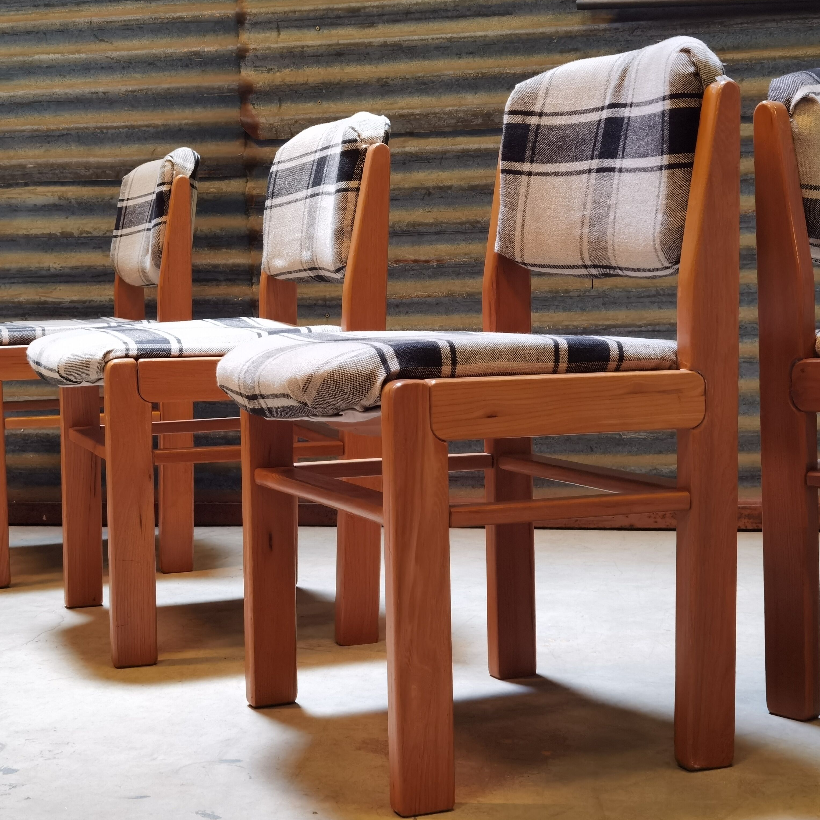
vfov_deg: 30.0
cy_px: 410
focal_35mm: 57
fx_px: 1528
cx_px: 374
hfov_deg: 30.0
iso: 320
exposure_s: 1/33.3
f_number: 1.9
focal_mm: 6.71
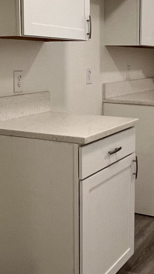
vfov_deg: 40.3
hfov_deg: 23.0
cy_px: 105
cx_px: 131
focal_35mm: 51
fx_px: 370
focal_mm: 1.57
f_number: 1.8
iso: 200
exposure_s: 1/120
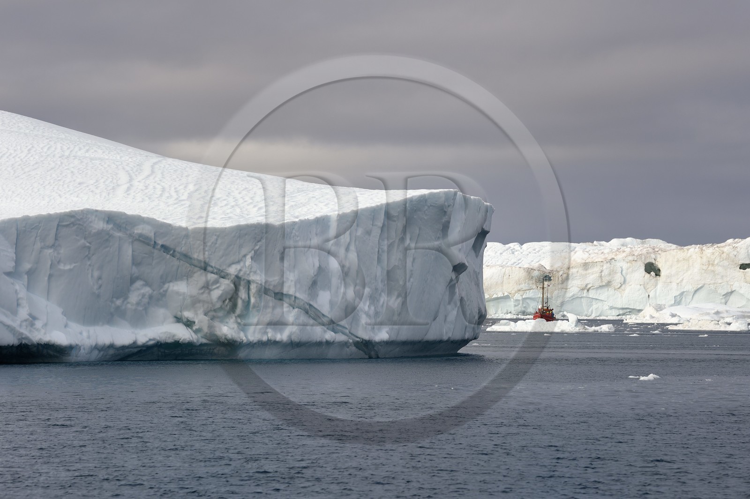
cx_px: 375
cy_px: 250
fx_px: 4163
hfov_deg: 10.3
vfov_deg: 6.9
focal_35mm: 200
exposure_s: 1/640
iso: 200
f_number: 7.1
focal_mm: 200
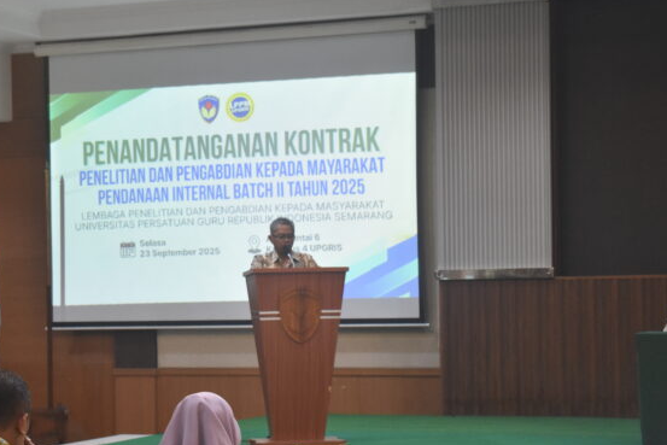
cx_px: 235
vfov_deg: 13.7
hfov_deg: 20.3
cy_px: 294
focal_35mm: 100
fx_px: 1853
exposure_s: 1/40
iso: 2000
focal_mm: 48
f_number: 5.3
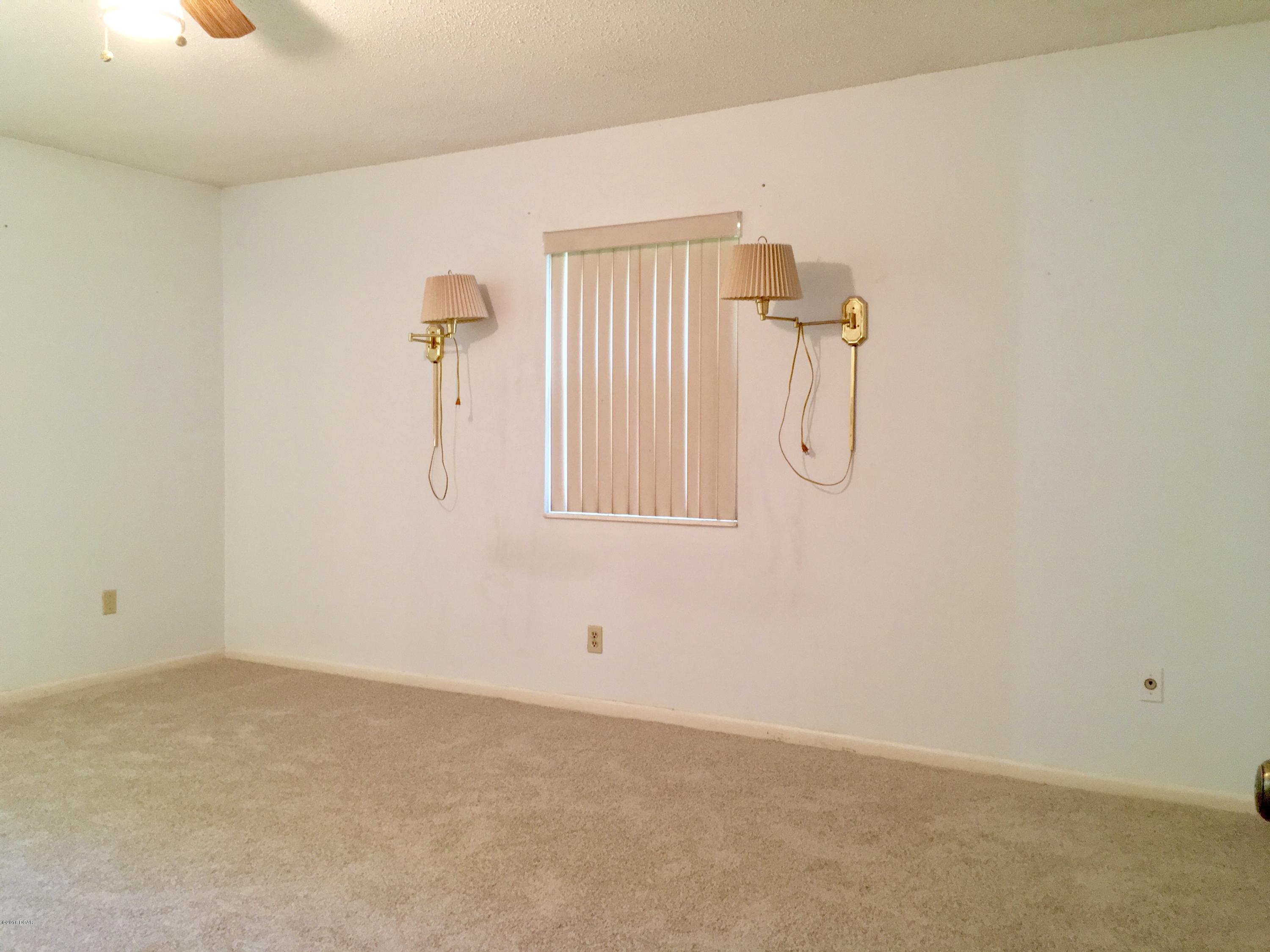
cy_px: 476
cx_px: 635
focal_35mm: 29
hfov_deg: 61.7
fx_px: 1064
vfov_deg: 48.2
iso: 200
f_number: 2.2
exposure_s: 1/24
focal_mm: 4.15
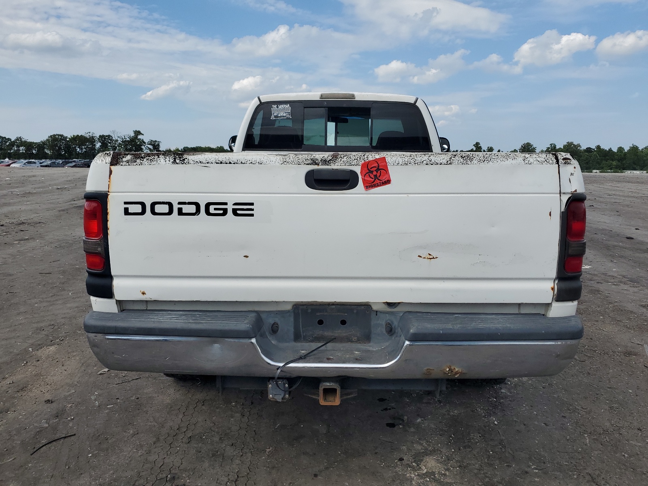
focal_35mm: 26
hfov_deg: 67.3
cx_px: 324
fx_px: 487
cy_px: 243
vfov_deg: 53.1
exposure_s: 1/5000
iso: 50
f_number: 1.5
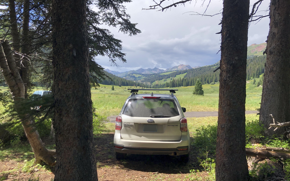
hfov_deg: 62.9
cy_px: 102
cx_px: 144
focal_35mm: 30
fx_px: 237
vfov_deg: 41.8
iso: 20
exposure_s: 1/1245
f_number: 1.8
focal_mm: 3.99
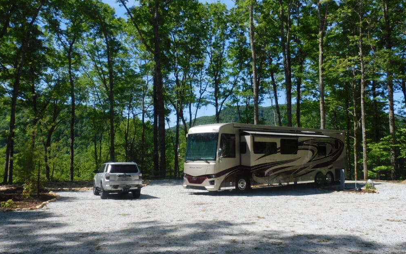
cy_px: 123
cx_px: 206
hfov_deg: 54.0
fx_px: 398
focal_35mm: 36
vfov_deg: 35.3
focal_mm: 5.9
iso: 125
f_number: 3.6
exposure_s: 1/1000
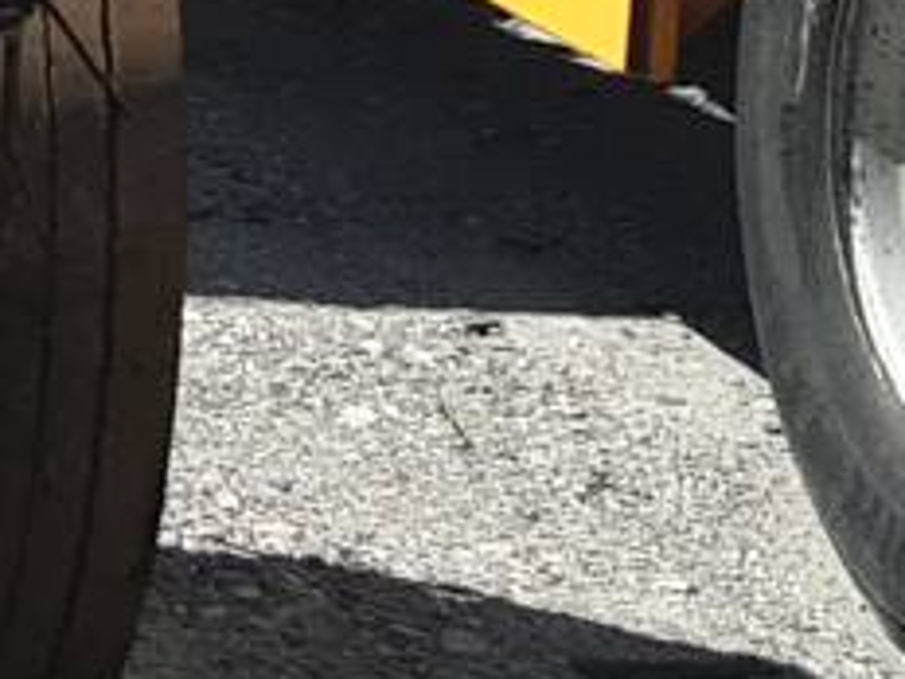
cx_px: -1248
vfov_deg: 8.1
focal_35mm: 174
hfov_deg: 10.0
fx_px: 4549
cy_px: -730
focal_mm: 2.9
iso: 40
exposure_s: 1/1274
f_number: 1.9
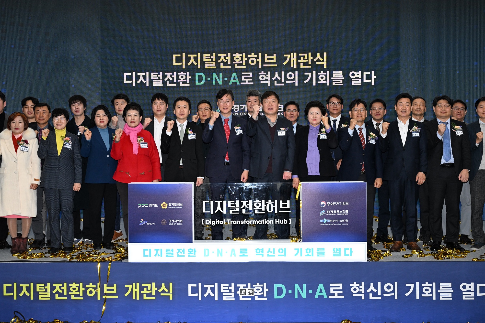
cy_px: 162
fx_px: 579
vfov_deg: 31.2
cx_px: 242
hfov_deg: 45.4
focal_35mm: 43
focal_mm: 43
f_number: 6.3
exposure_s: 1/125
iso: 1600
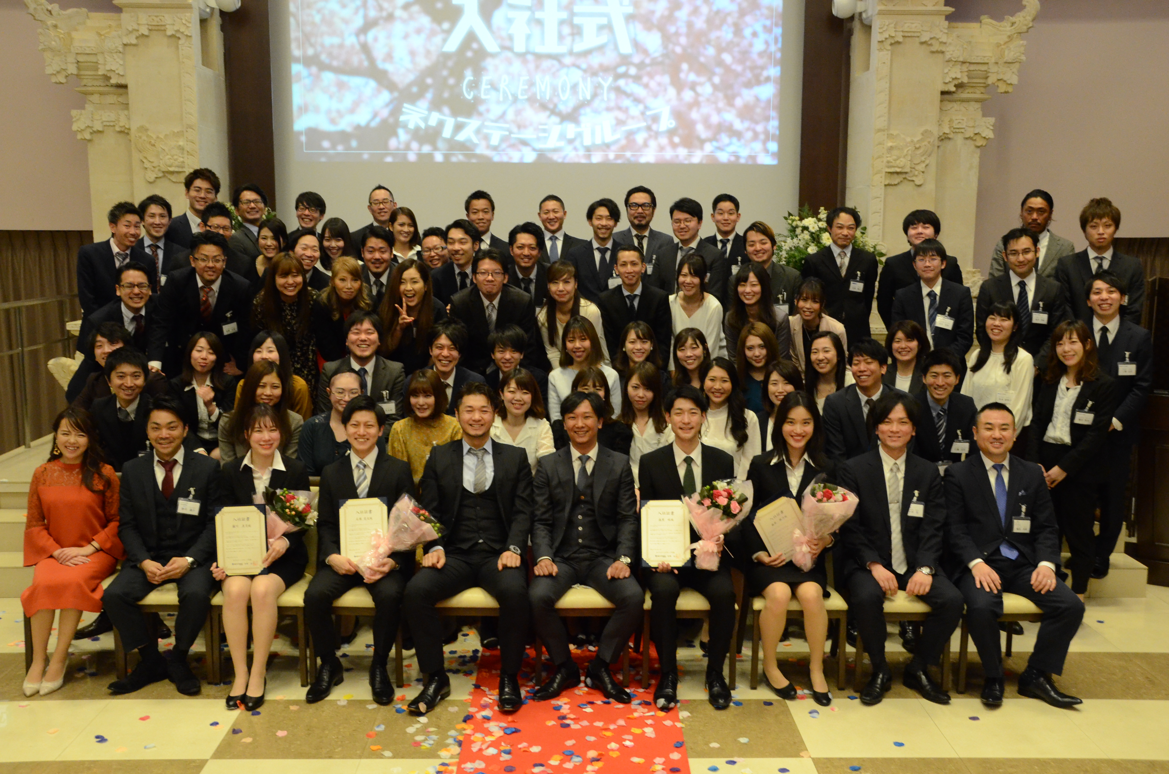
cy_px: 387
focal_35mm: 36
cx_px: 584
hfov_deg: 53.2
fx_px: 1167
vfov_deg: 36.7
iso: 3200
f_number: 6.3
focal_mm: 24
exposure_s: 1/80
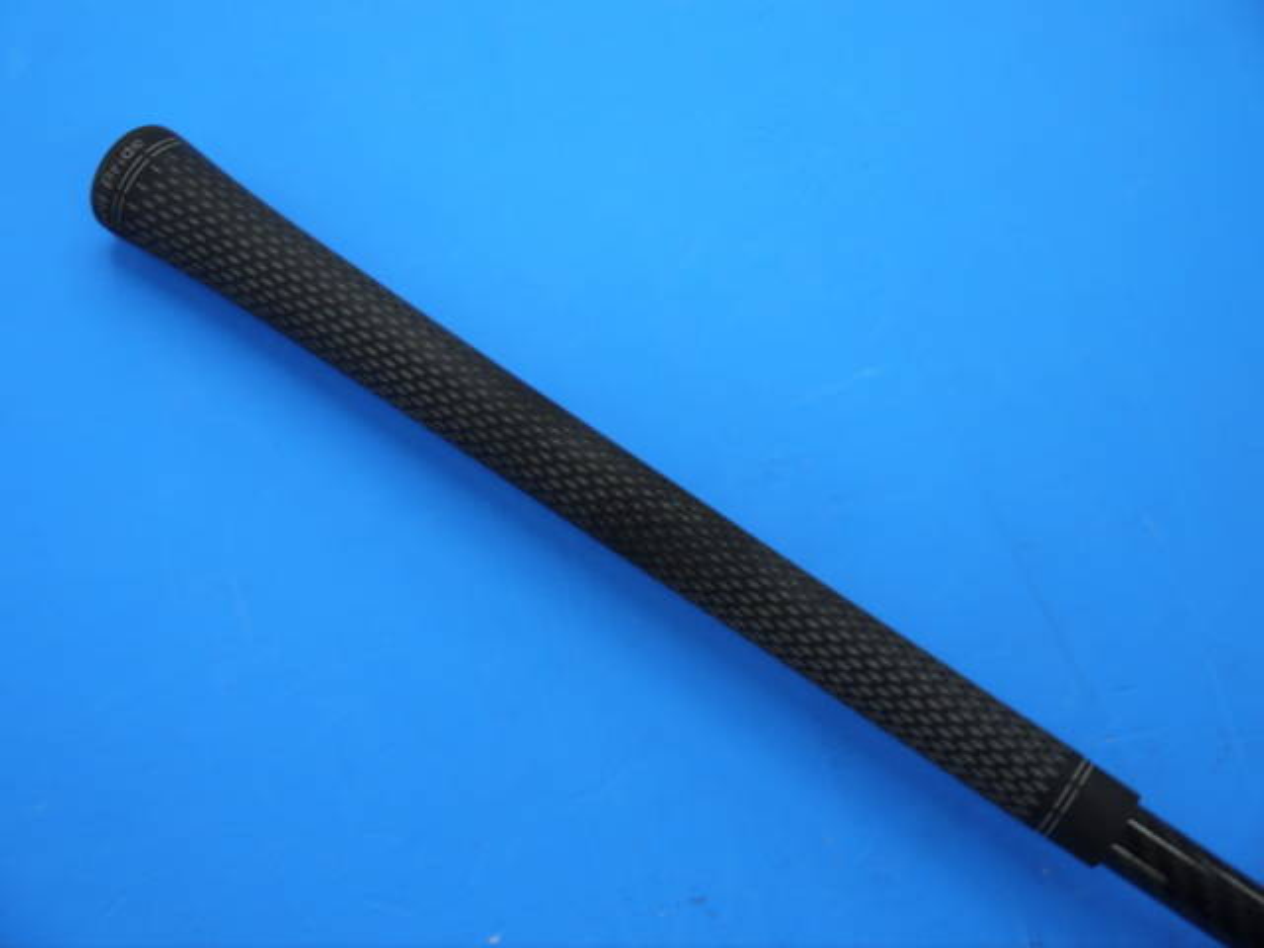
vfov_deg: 29.1
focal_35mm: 50
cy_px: 474
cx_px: 632
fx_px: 1826
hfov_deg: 38.2
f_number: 4.6
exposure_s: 1/60
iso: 200
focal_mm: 25
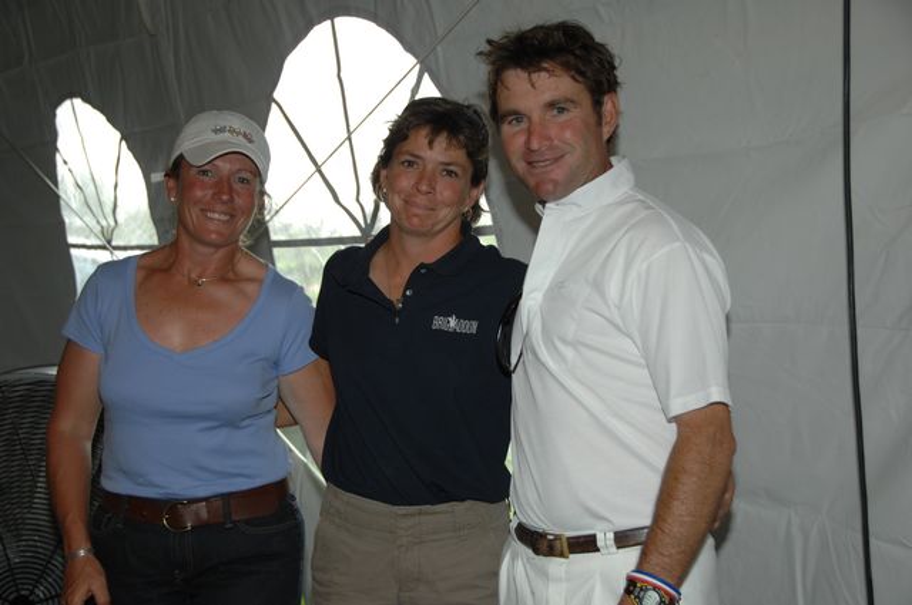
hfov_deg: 36.9
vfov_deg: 25.0
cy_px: 302
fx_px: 1366
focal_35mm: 54
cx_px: 456
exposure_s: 1/125
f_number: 4.2
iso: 200
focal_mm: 36
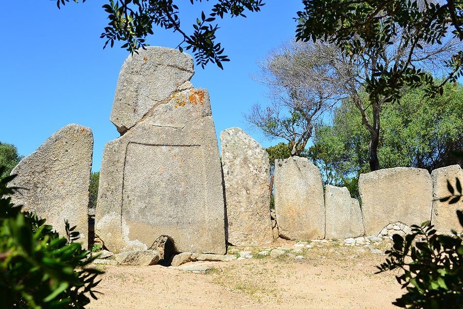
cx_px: 232
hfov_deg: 43.6
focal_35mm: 45
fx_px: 579
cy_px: 154
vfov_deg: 29.9
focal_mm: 30
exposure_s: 1/320
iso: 400
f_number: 10
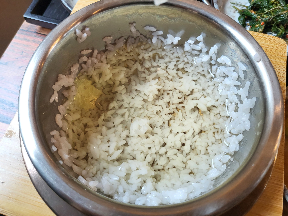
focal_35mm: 26
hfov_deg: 67.3
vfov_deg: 53.1
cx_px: 144
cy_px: 108
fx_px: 216
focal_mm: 4.25
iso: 200
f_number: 1.8
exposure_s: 1/120
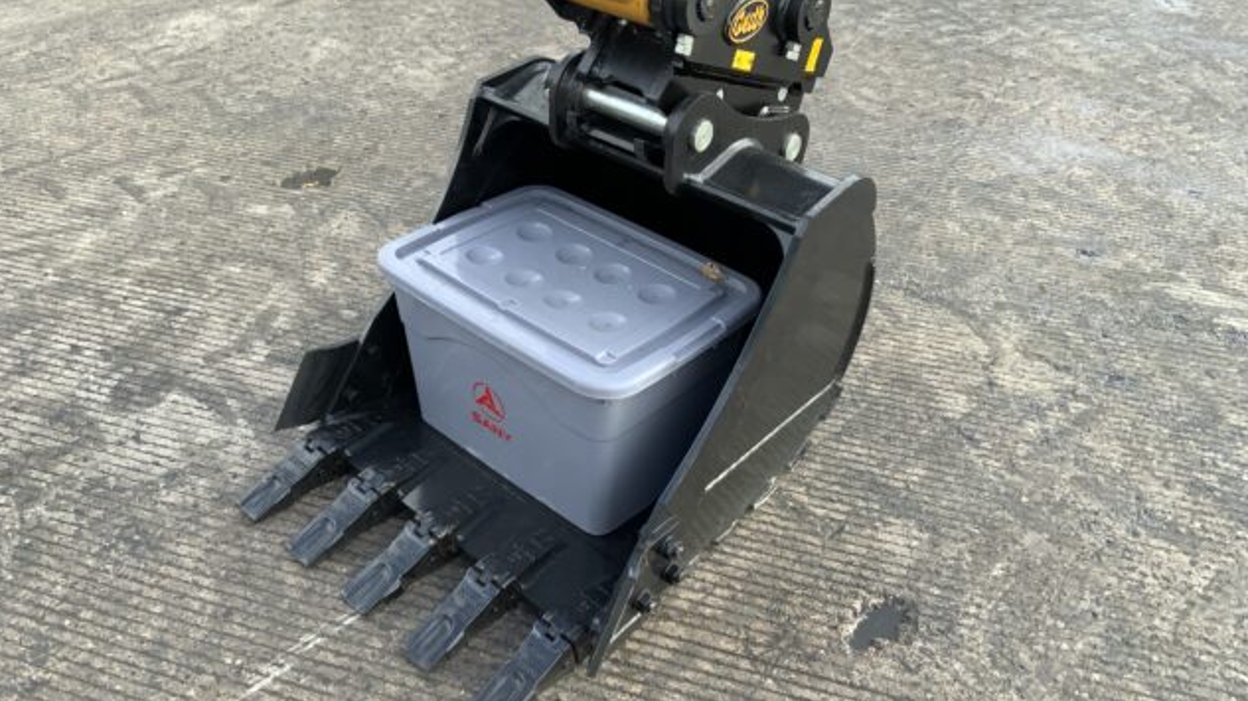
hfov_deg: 61.0
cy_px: 377
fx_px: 1059
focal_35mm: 32
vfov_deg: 36.6
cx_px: 618
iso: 16
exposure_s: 1/157
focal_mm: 3
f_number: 1.8
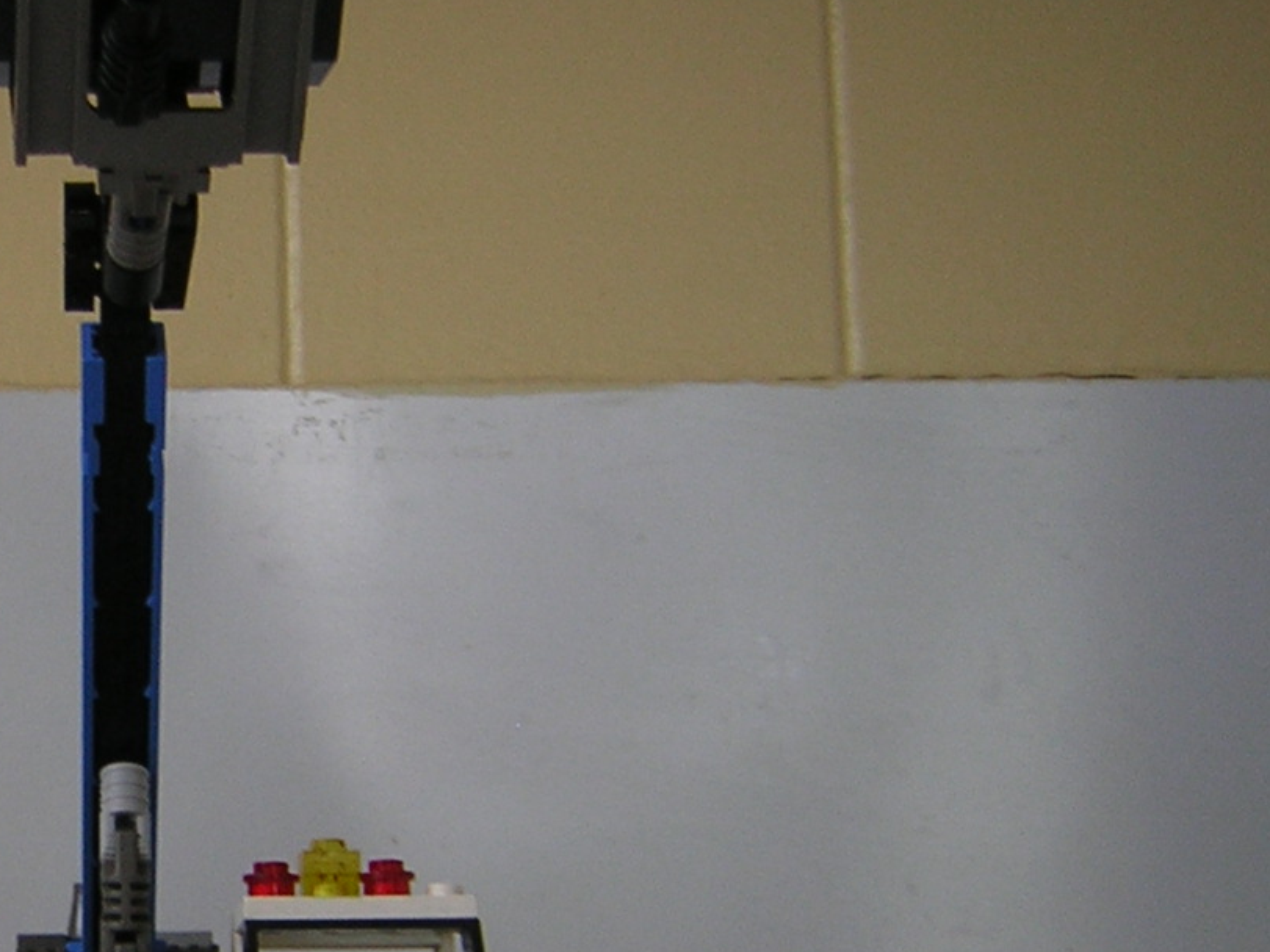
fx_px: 2604
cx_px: 102
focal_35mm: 71
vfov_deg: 20.5
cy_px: 731
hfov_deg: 26.4
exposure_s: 1/30
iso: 50
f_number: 2.6
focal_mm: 4.7
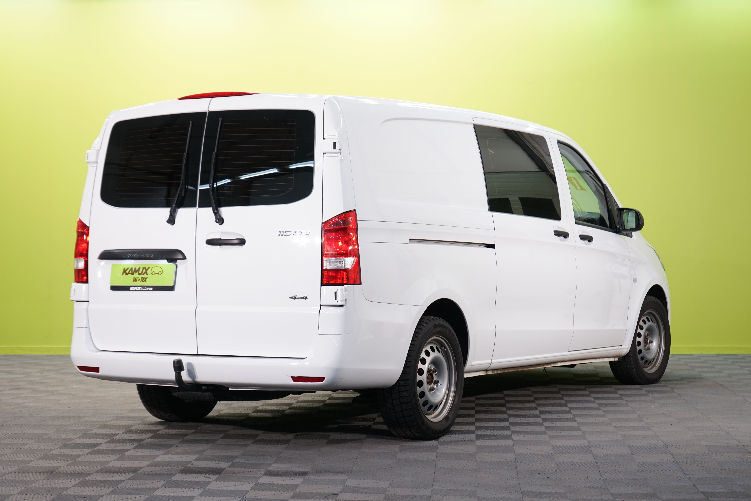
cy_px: 250
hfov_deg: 28.8
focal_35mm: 70
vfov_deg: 19.5
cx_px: 376
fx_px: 1460
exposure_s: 1/40
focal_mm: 70
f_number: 5.6
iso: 640
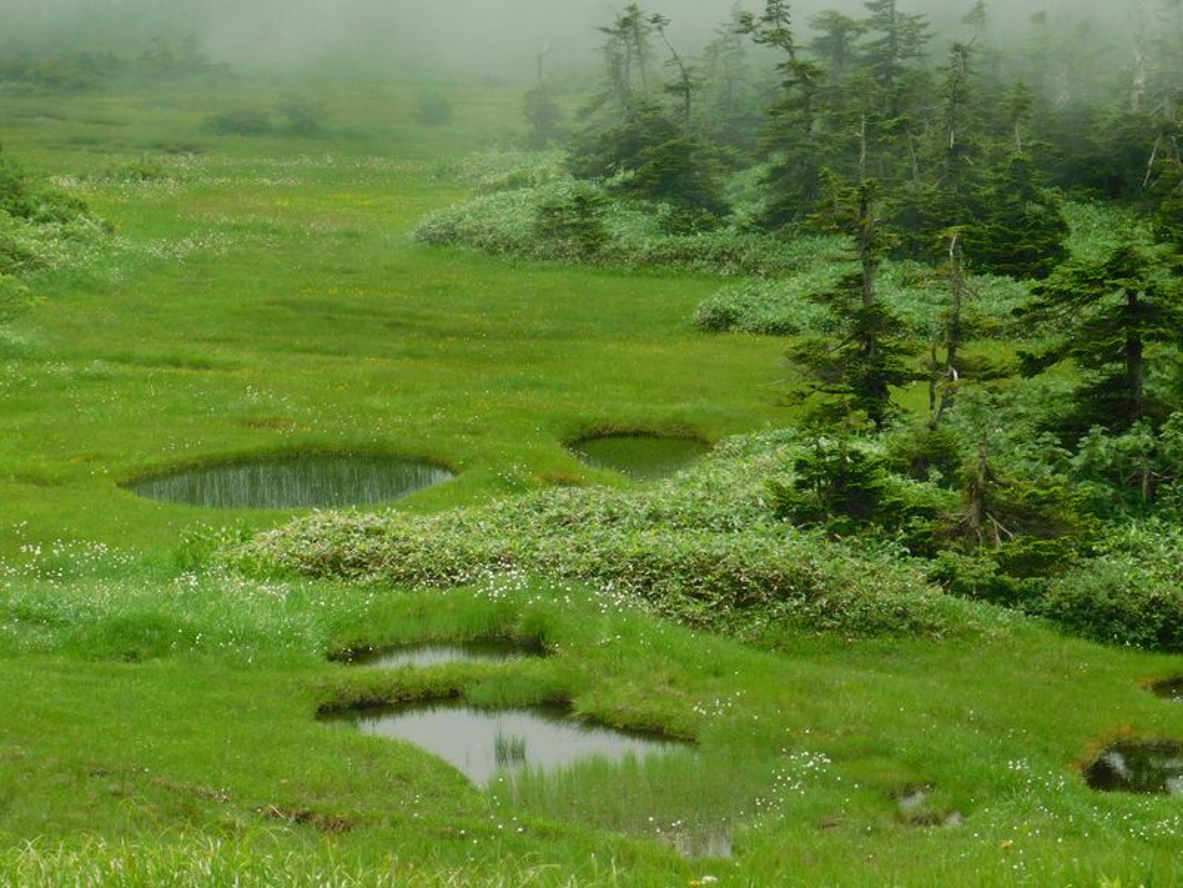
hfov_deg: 11.6
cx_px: 592
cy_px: 444
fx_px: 5810
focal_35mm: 170
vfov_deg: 8.7
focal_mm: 30.1
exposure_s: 1/500
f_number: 5.3
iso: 125
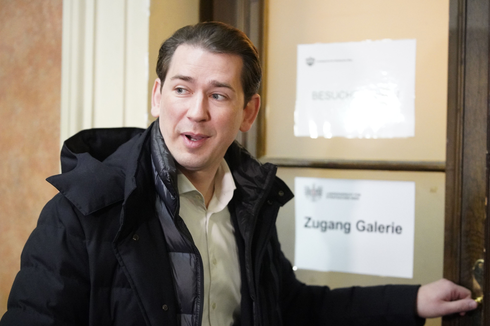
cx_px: 245
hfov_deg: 28.5
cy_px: 163
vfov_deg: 19.2
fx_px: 966
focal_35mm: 71
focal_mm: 70
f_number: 2.8
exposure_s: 1/400
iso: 16000
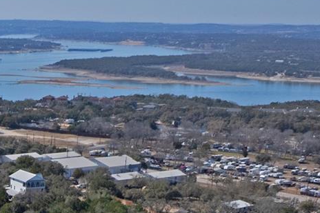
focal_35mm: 97
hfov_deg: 19.8
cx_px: -61
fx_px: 862
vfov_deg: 12.9
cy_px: 371
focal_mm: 8.38
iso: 100
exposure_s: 1/3000
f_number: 2.8
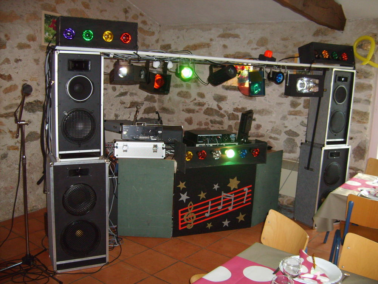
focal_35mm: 35
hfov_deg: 52.6
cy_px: 142
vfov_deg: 40.7
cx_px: 189
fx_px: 382
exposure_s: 1/45
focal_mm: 5.8
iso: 173
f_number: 2.8
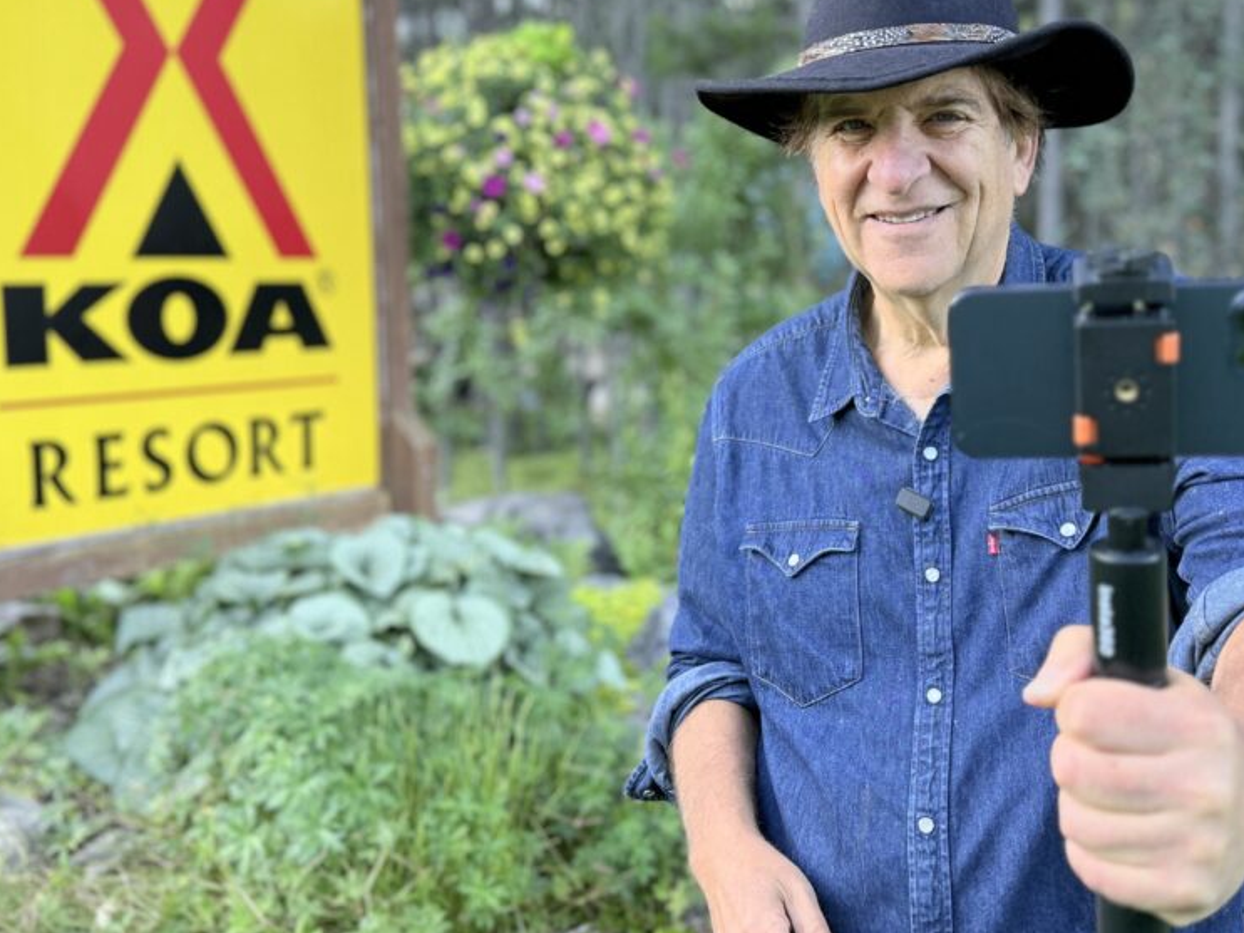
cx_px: 792
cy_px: 343
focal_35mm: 31
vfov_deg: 45.0
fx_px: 1114
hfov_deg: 57.5
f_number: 1.78
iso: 125
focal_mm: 6.76
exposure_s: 1/220
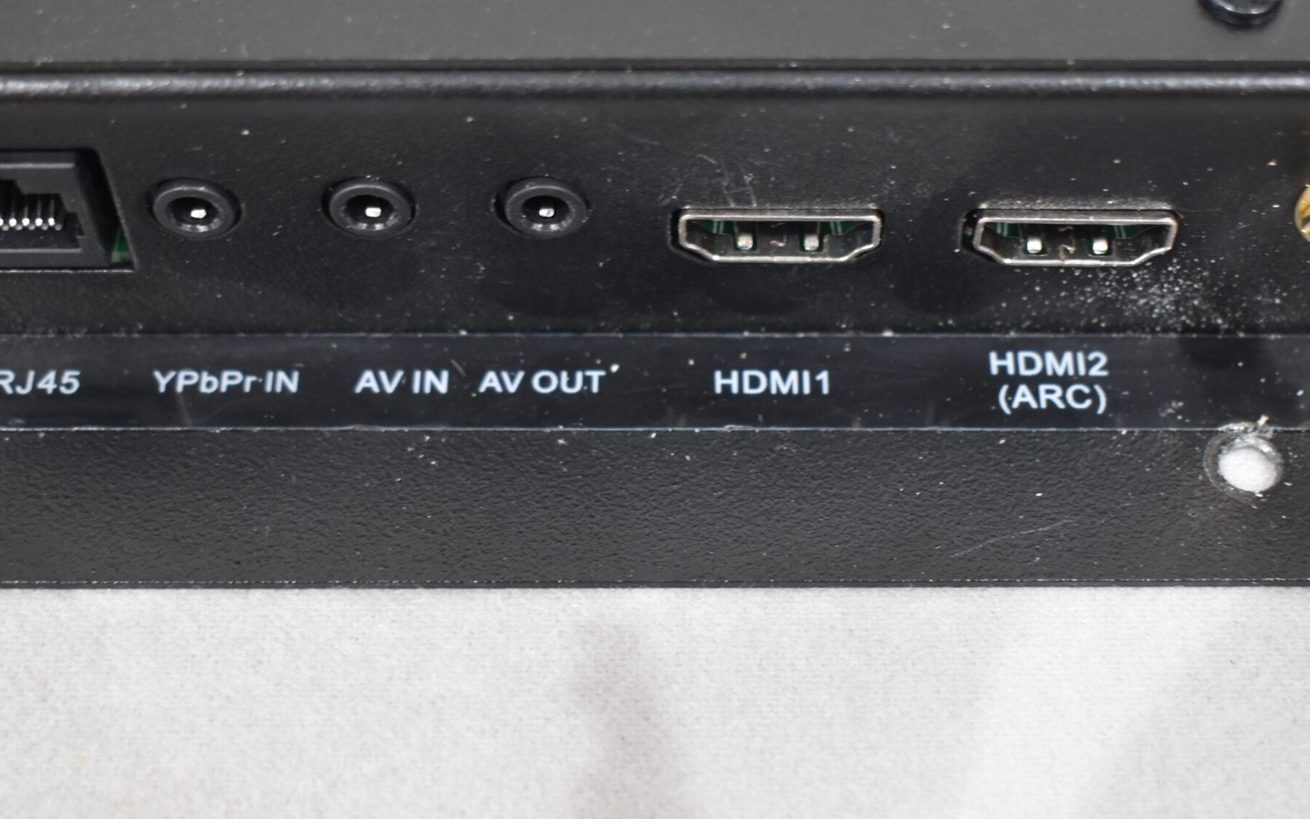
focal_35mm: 68
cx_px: 707
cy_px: 452
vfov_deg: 19.2
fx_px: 2418
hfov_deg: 30.3
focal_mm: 31
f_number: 4.5
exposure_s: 1/60
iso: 800
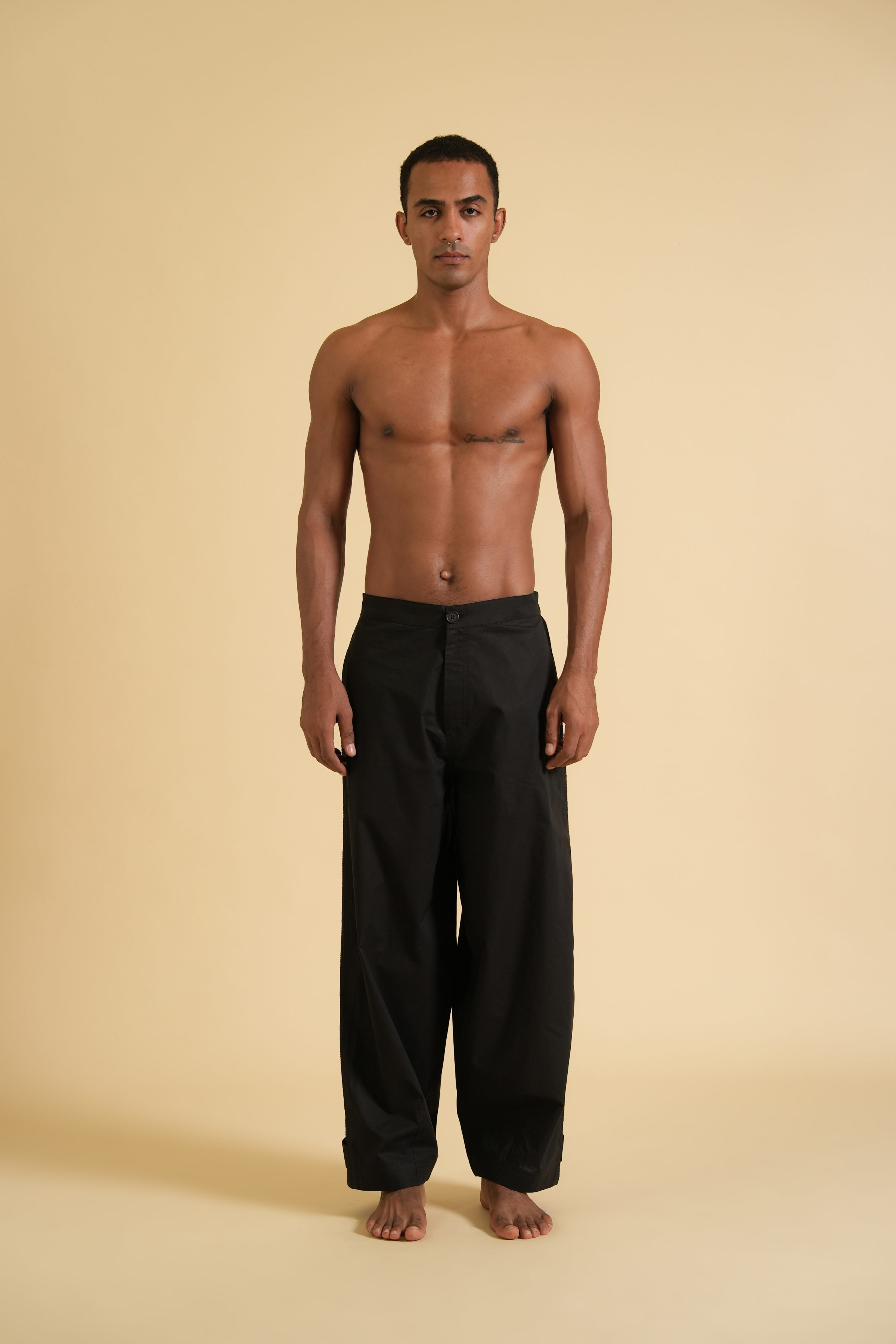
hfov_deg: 21.6
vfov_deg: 31.9
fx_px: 2352
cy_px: 672
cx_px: 448
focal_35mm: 63
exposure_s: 1/125
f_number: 4.5
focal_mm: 63
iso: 500
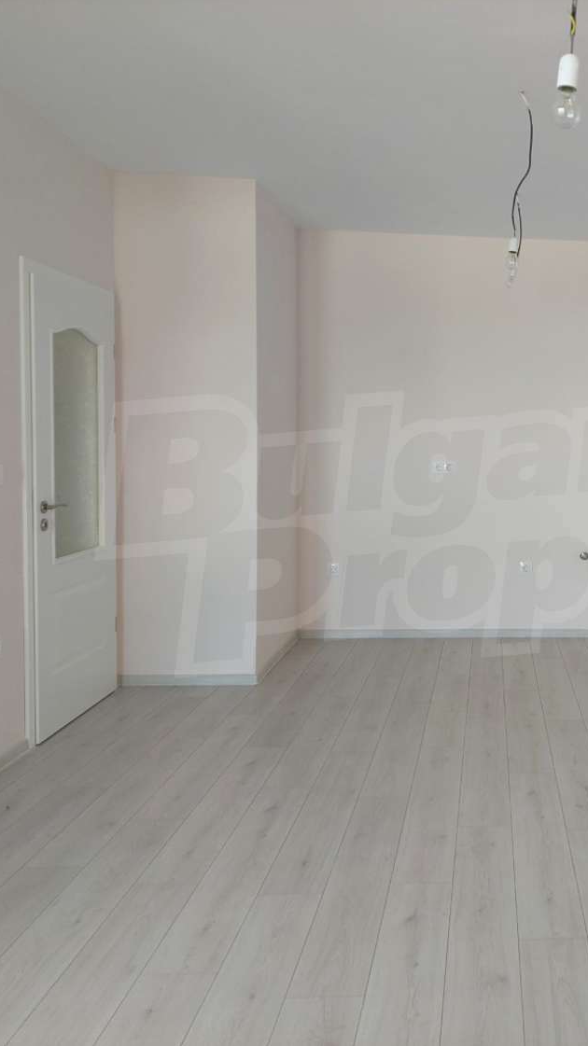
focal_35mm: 35
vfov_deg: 56.6
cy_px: 522
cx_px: 561
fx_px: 971
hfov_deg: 31.6
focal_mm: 5.23
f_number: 1.8
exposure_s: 1/60
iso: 50
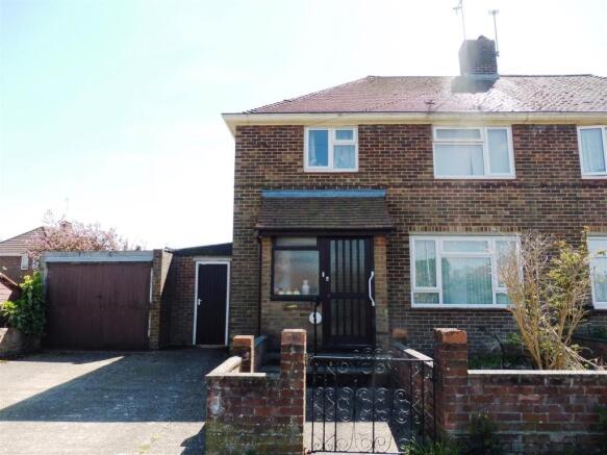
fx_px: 421
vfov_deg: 56.8
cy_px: 228
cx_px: 304
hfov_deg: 71.6
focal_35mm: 24
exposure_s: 1/500
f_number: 3.3
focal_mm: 4.3
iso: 100
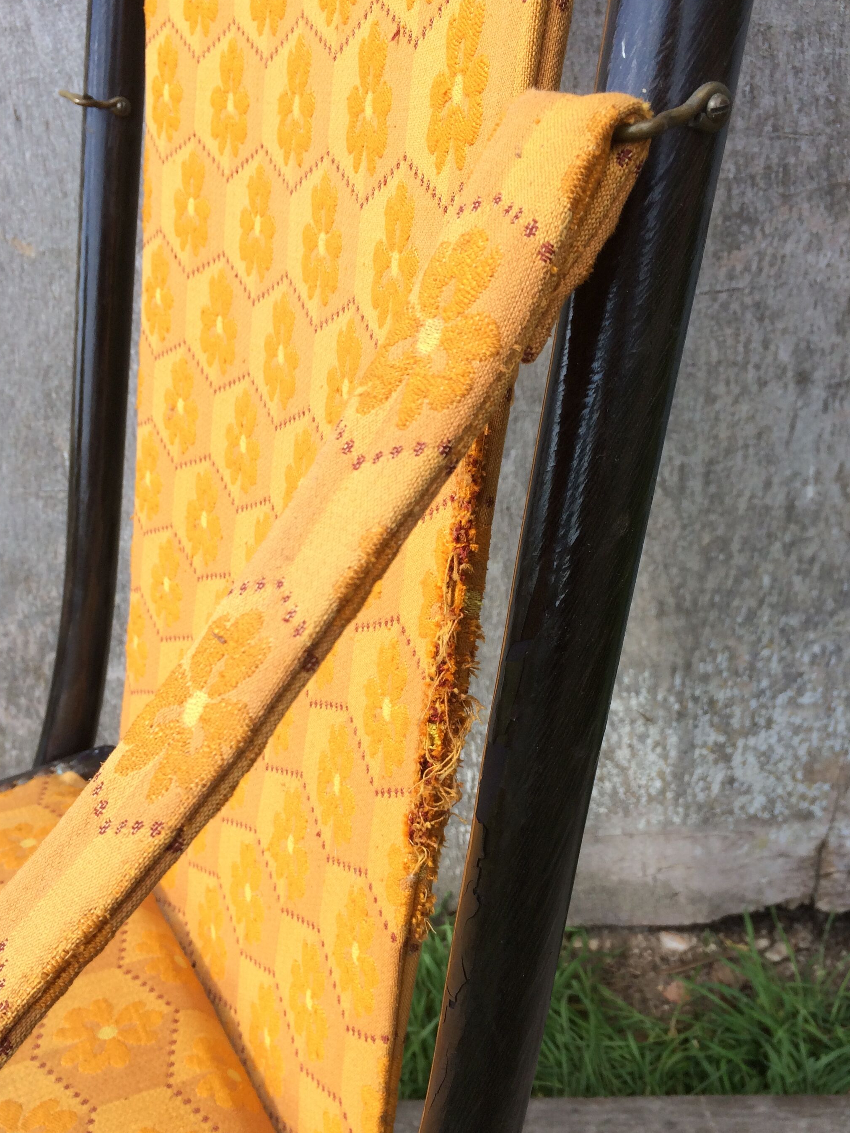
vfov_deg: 52.6
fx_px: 1146
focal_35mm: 35
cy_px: 605
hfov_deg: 40.7
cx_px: 461
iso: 32
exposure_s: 1/612
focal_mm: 4.15
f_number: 2.2
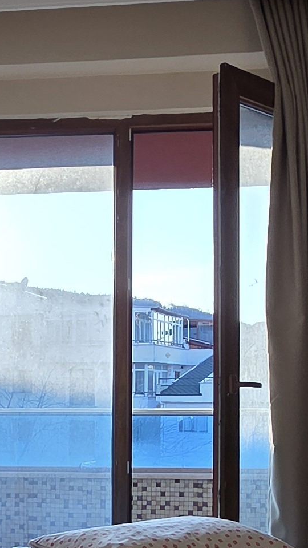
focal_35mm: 59
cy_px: 404
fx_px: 857
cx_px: 2
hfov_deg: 19.8
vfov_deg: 34.8
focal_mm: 2.2
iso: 50
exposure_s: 1/231
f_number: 2.2
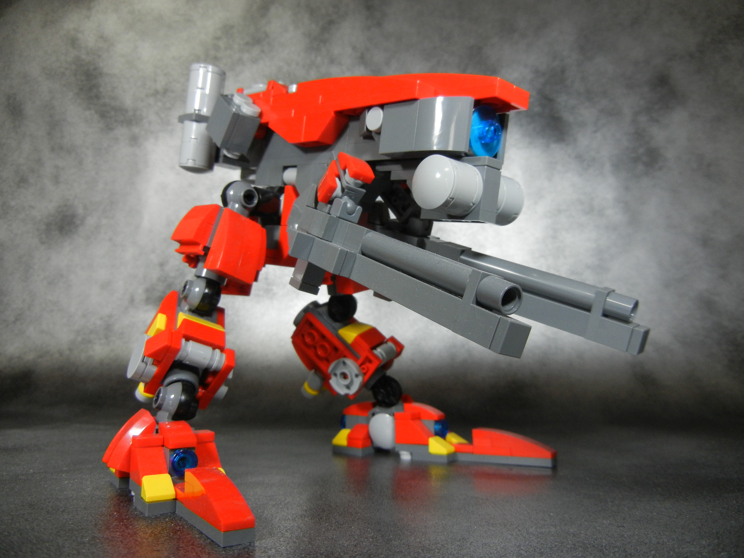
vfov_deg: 46.8
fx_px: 645
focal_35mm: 30
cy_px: 279
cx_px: 372
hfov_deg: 60.0
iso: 400
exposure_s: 1/64.4
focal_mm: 5.4
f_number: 3.5
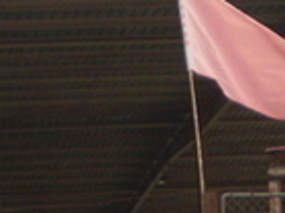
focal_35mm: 154
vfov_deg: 9.2
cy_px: 373
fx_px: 1268
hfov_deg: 12.7
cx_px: 22
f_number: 3.1
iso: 100
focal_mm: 6.3
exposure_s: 1/400
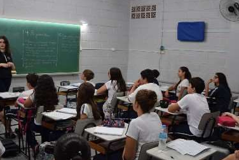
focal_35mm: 43
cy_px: 64
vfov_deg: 31.1
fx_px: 286
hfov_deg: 45.4
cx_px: 115
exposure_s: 1/60
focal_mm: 18
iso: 400
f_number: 4
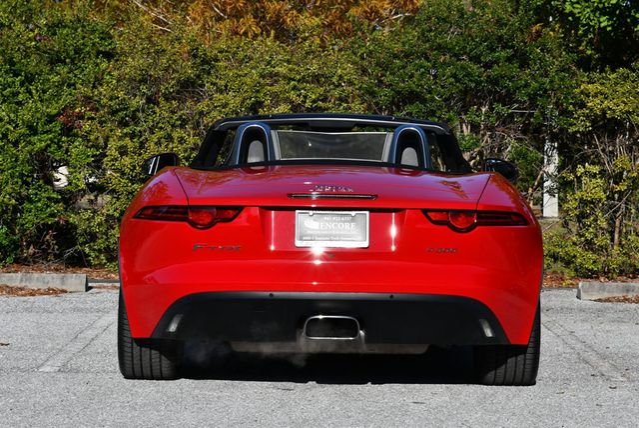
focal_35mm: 110
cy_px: 214
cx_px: 320
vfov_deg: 12.5
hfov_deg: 18.6
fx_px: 1954
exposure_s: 1/320
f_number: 9
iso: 100
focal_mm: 55
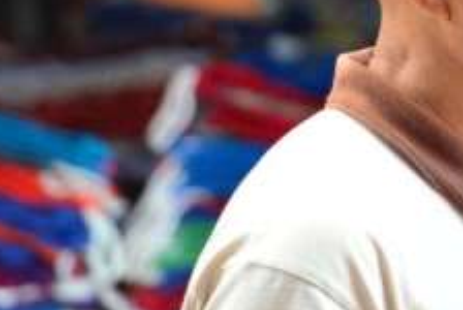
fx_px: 9195
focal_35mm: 714
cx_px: 482
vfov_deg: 1.9
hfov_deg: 2.9
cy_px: -56
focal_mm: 200
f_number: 2.8
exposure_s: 1/200
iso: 2200
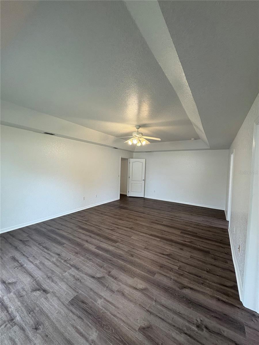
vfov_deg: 102.1
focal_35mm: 14
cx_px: 130
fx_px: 140
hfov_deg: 85.7
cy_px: 172
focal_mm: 2.22
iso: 200
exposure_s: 1/120
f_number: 2.2
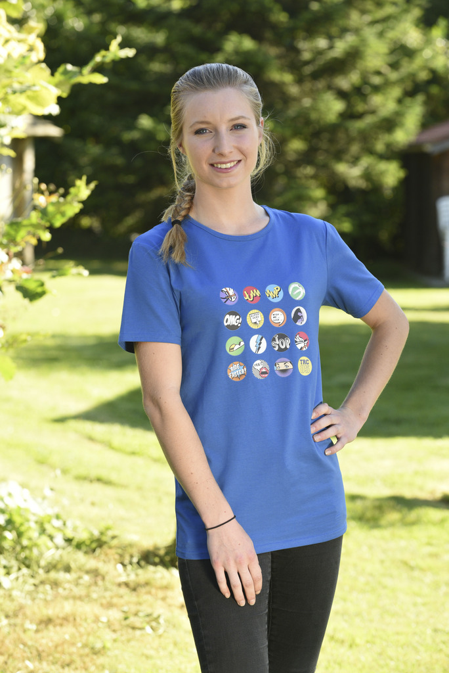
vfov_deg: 16.4
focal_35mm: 125
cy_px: 336
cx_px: 224
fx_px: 2335
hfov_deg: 11.0
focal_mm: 125
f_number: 6.3
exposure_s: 1/400
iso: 800
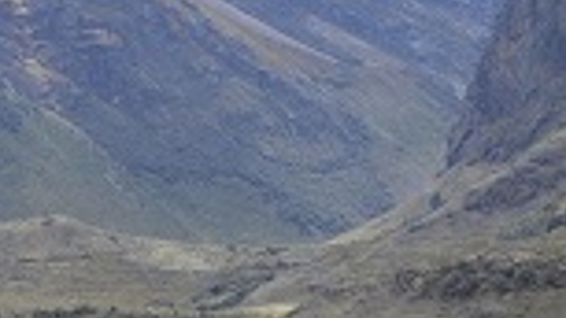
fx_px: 2956
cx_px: 396
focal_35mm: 197
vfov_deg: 6.2
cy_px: 268
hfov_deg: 10.9
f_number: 8
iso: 100
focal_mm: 24
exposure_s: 1/250
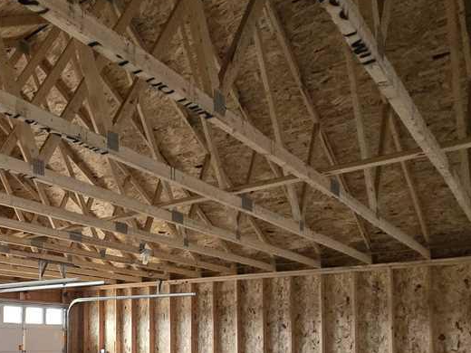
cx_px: 9
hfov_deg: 47.9
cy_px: 321
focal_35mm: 32
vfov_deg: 40.6
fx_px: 435
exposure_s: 1/60
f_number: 2.2
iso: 1000
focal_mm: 2.2
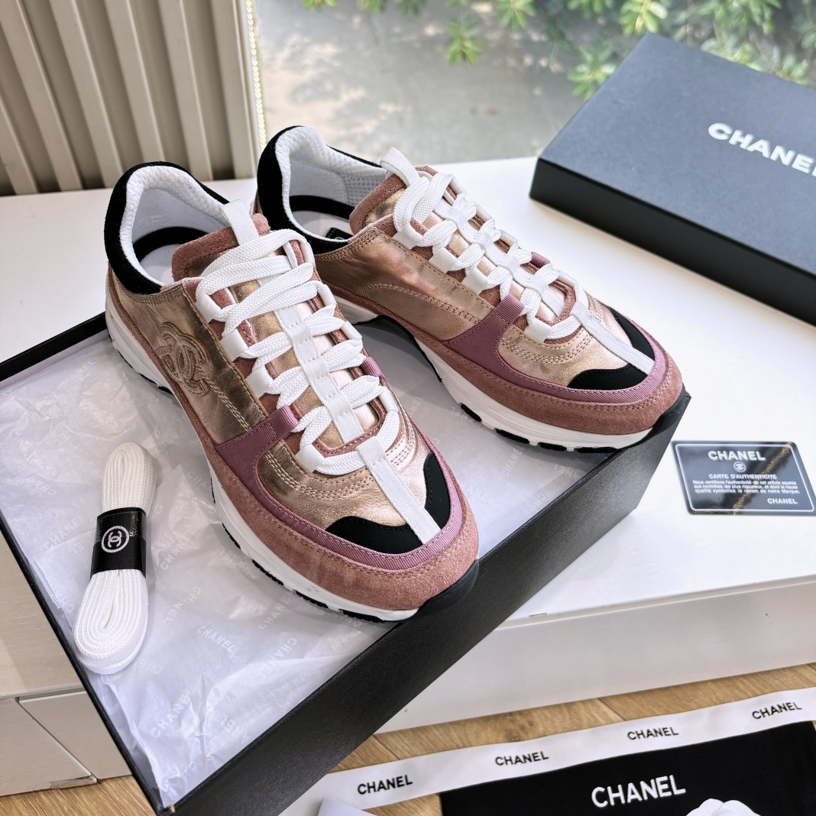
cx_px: 408
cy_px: 279
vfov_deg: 51.7
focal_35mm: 31
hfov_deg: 52.5
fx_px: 827
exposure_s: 1/397
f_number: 1.6
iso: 50
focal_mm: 5.96
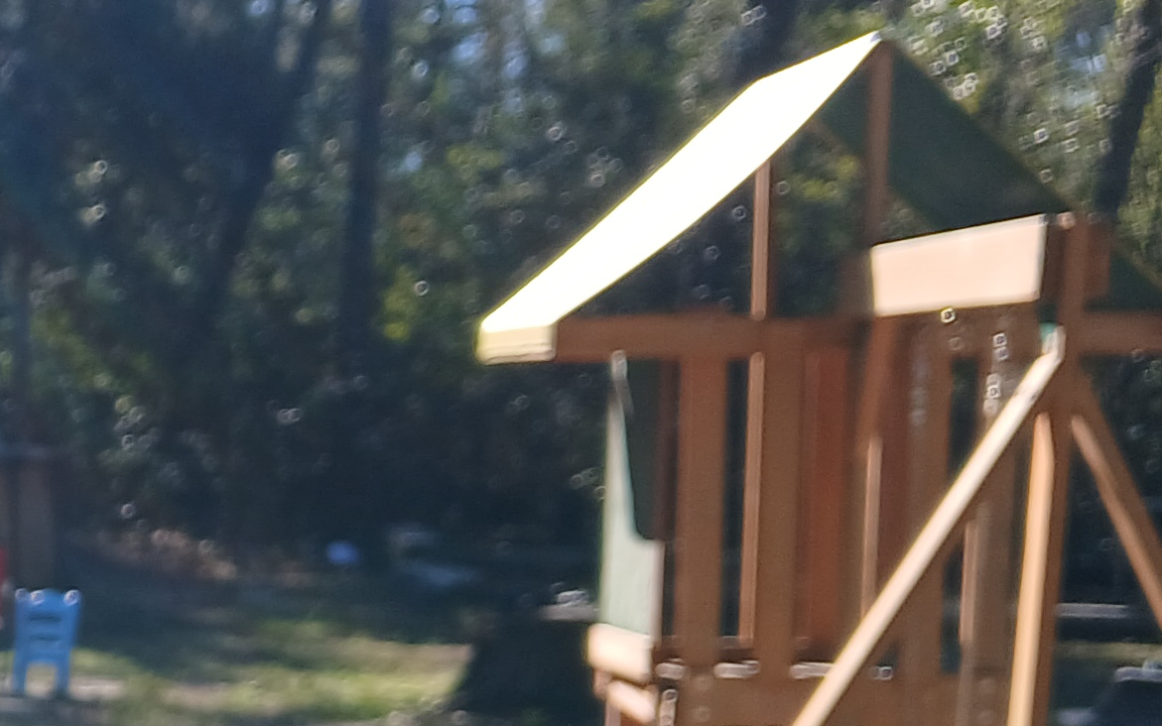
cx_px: -757
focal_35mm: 96
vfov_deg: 13.4
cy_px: 724
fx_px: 3040
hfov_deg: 18.3
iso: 20
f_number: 1.8
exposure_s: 1/235
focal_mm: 3.98
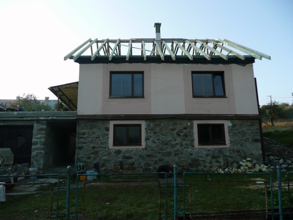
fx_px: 237
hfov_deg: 63.4
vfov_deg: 49.7
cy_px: 110
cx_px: 146
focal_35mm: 28
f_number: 3.3
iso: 100
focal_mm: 4.6
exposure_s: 1/250
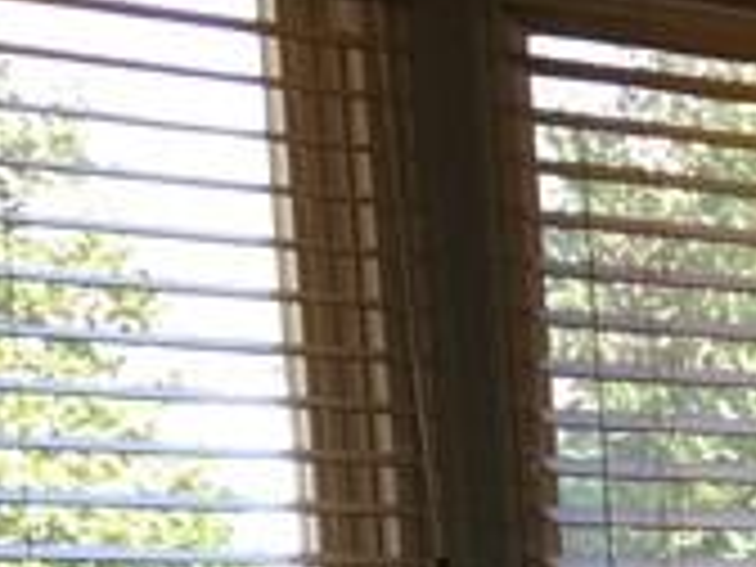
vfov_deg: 7.9
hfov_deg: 9.6
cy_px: 1242
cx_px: 1926
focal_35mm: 177
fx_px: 3866
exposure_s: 1/120
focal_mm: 4.15
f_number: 2.2
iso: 40
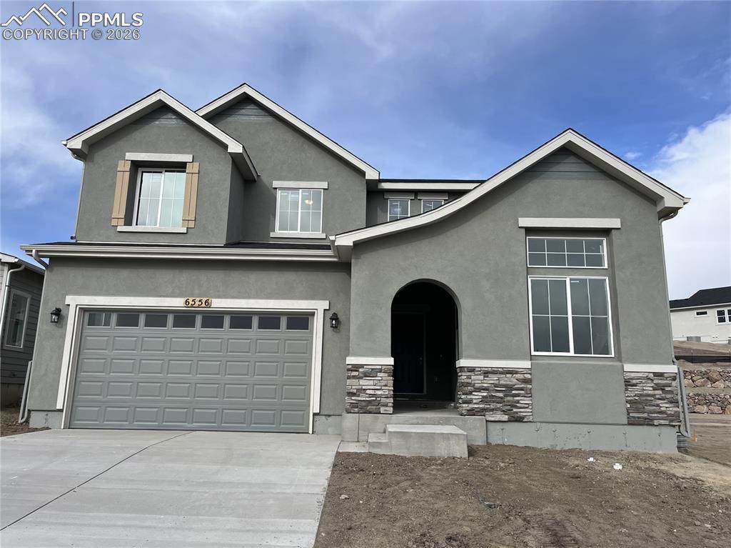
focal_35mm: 26
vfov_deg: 53.0
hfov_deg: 67.3
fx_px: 549
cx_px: 366
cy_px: 274
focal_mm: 5.1
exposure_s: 1/2899
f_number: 1.6
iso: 50
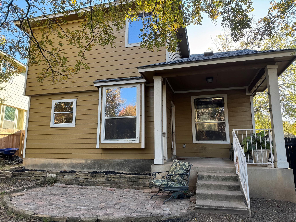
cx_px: 148
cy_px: 111
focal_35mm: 24
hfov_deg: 71.6
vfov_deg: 56.8
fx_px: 205
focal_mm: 6.76
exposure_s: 1/178
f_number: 1.78
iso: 64
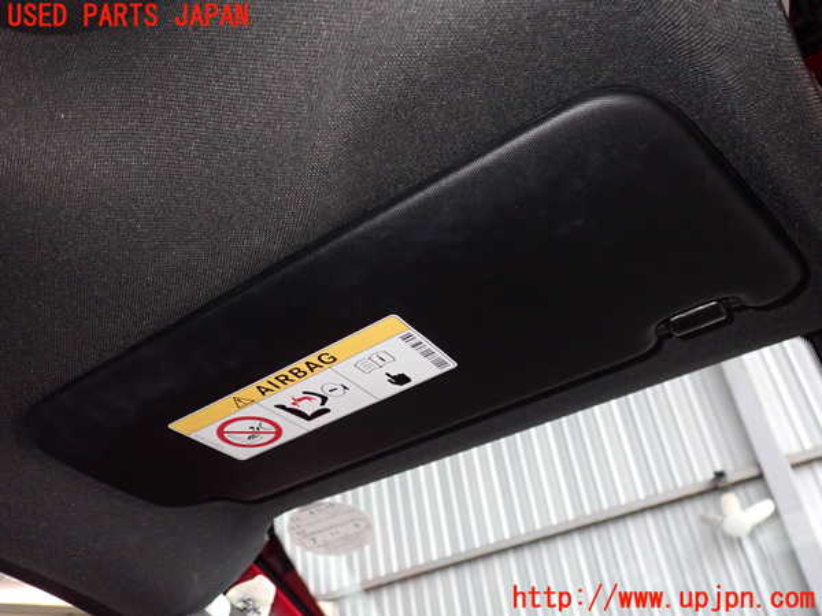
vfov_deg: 46.8
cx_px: 411
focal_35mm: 30
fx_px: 712
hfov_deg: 60.0
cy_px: 308
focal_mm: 5.4
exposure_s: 1/30
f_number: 6.3
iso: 640
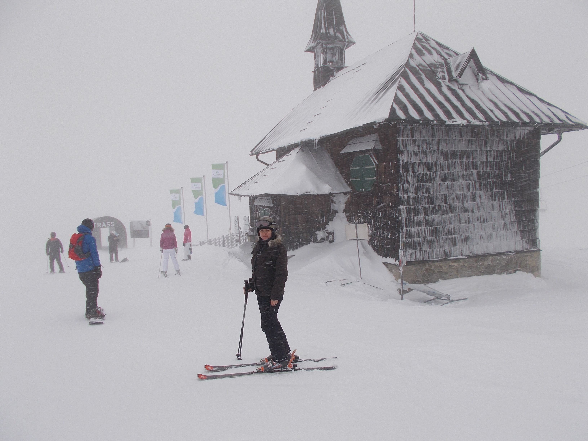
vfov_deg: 53.1
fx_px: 442
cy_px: 220
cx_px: 294
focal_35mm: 26
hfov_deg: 67.3
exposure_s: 1/250
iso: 80
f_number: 8
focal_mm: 4.6
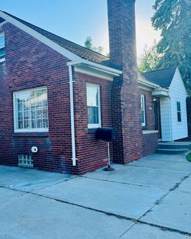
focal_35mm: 32
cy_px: 119
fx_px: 226
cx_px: 53
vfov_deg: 55.7
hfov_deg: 44.6
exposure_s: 1/995
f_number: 1.78
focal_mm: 6.76
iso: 80
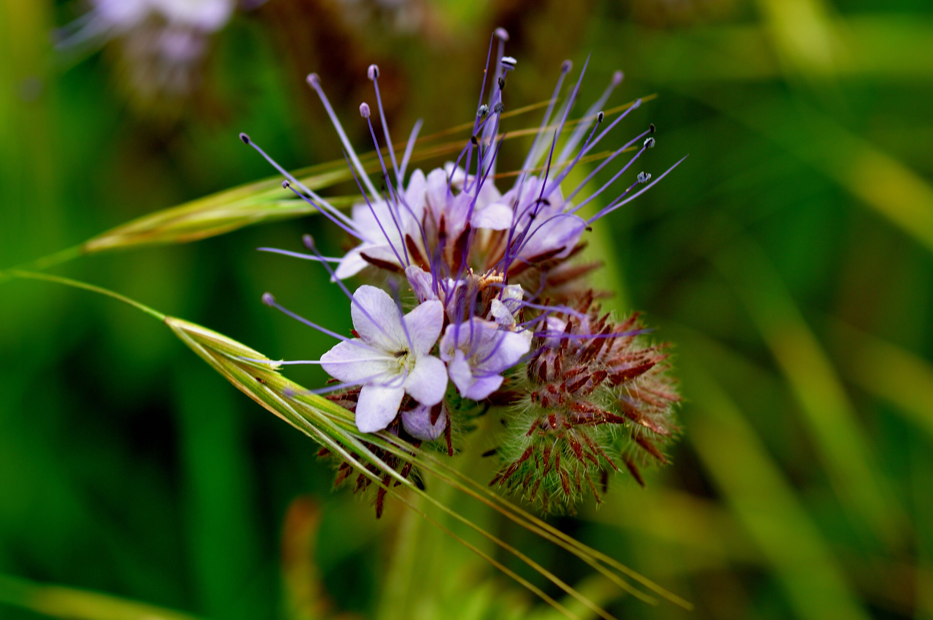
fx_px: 3494
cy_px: 310
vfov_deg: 10.1
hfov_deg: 15.2
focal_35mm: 135
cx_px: 466
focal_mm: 90
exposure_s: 1/200
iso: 200
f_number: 8
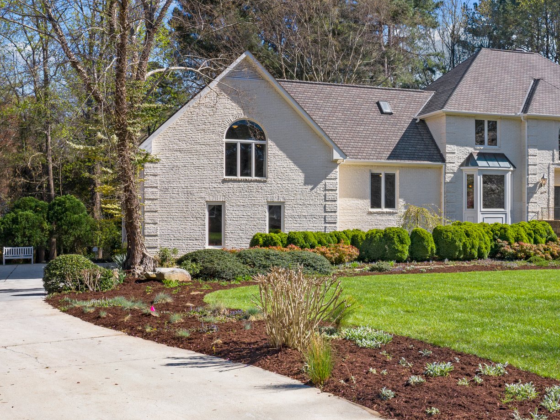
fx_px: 728
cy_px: 211
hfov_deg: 41.1
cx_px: 402
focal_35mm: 45
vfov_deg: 32.2
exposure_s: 1/500
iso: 100
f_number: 5.6
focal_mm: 10.26
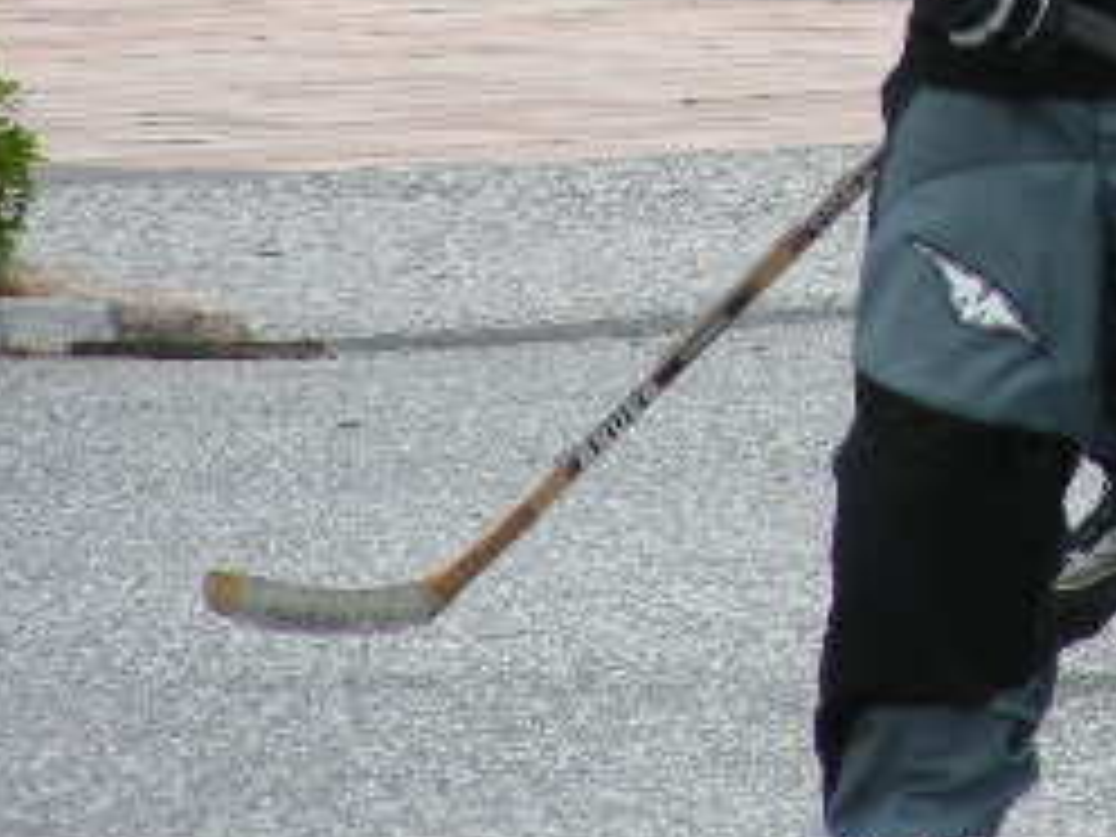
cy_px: -72
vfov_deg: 1.5
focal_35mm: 979
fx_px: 31562
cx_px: 1274
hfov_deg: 2.0
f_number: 4
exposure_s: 1/320
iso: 50
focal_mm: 63.3
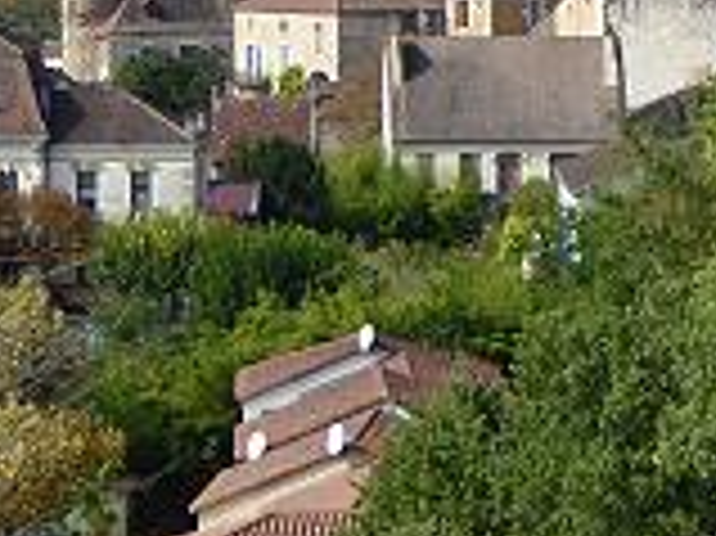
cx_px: 775
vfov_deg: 6.4
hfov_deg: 8.6
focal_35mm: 229
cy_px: -72
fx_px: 4733
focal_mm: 15
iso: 100
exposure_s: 1/320
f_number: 4.8
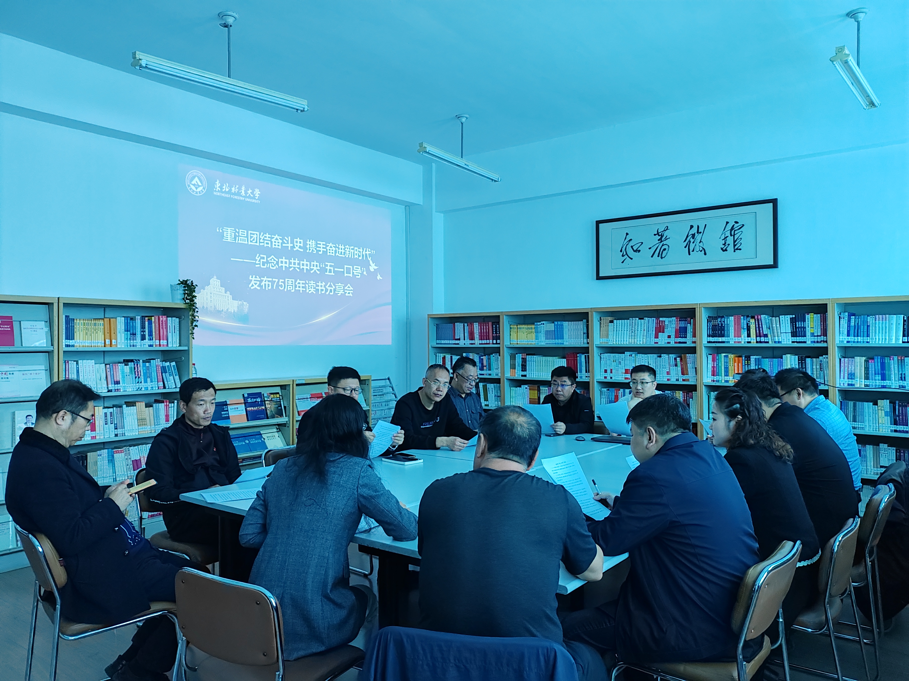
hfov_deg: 65.3
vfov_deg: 51.4
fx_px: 709
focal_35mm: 27
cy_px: 340
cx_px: 454
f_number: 1.8
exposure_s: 1/50
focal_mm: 6.14
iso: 1281
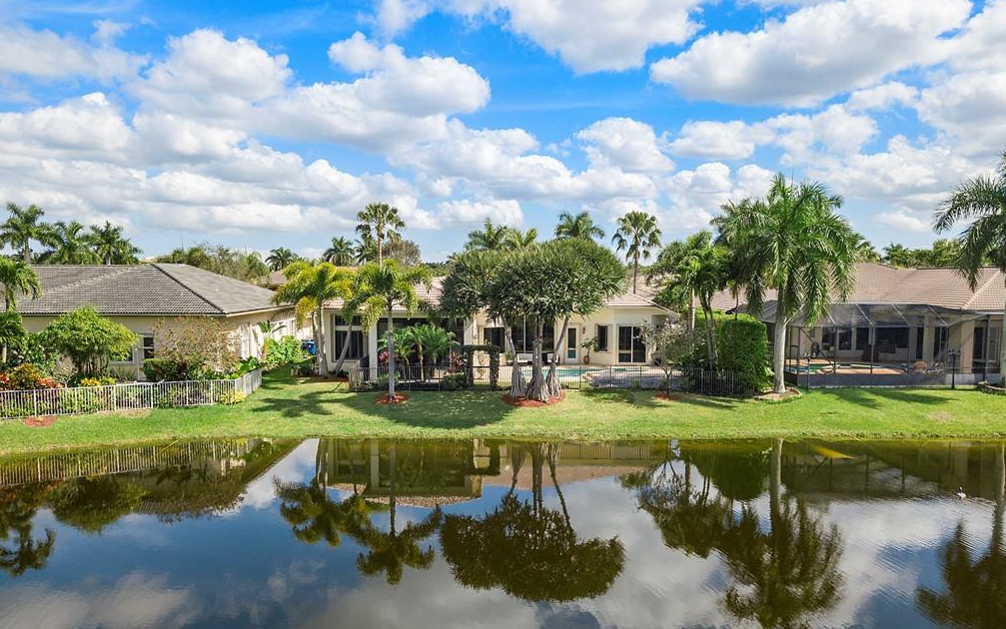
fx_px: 768
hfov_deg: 66.5
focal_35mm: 28
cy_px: 339
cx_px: 507
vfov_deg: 44.5
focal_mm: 4.73
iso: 100
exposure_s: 1/1250
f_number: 2.2
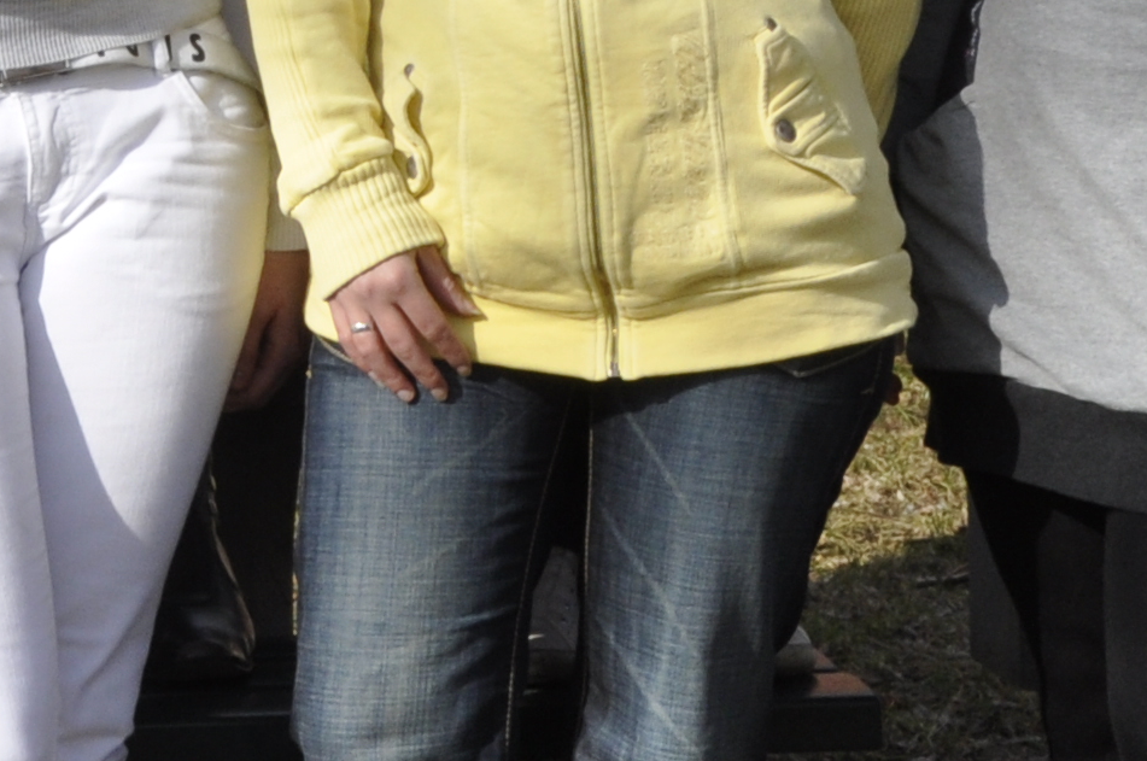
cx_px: -1000
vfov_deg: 6.6
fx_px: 6458
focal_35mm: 203
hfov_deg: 9.6
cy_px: -482
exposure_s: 1/200
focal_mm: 30
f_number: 14
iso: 400
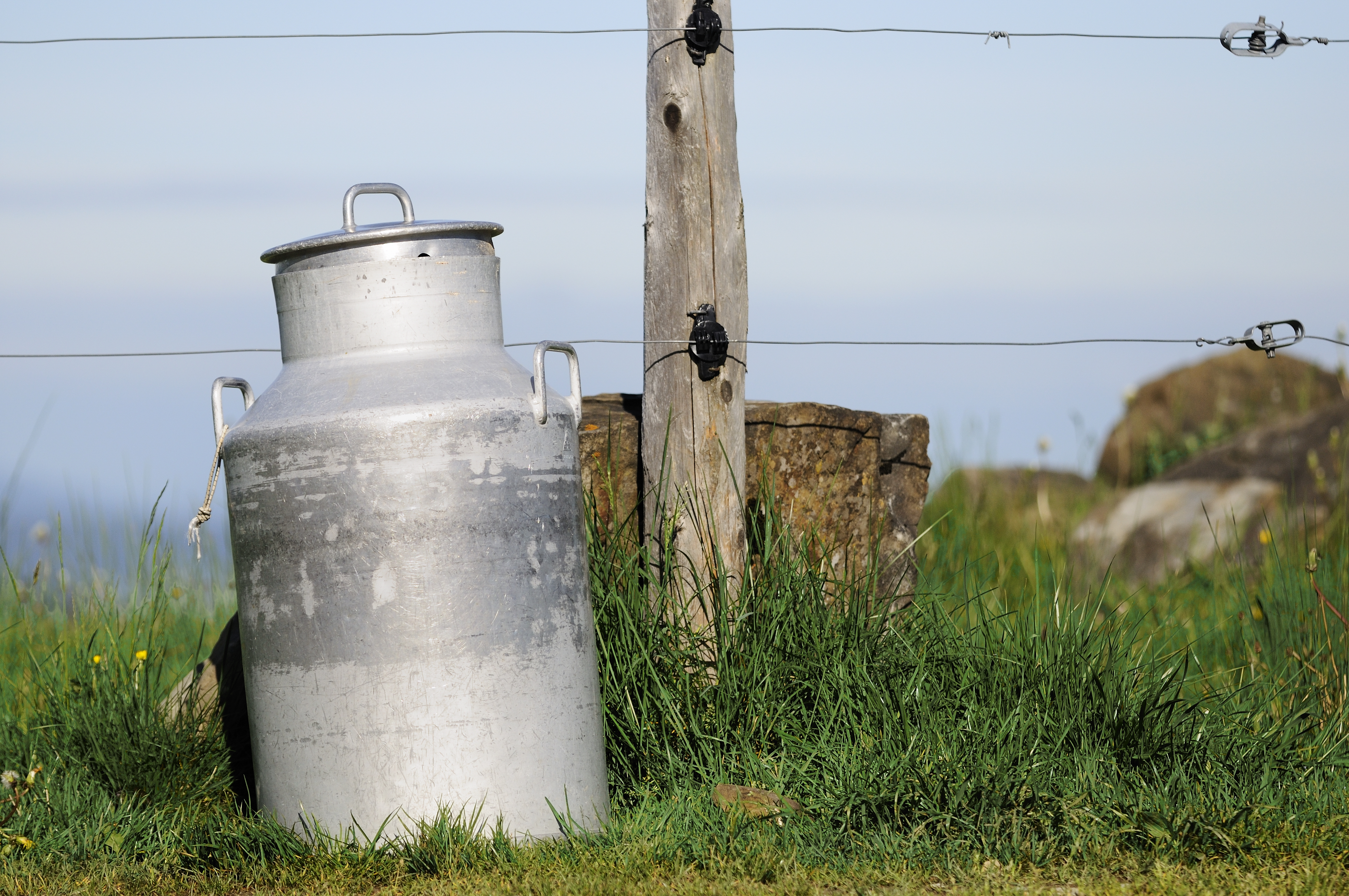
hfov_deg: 9.2
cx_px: 674
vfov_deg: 6.1
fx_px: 8421
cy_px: 448
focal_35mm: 225
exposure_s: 1/4000
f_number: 3.5
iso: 200
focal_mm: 150
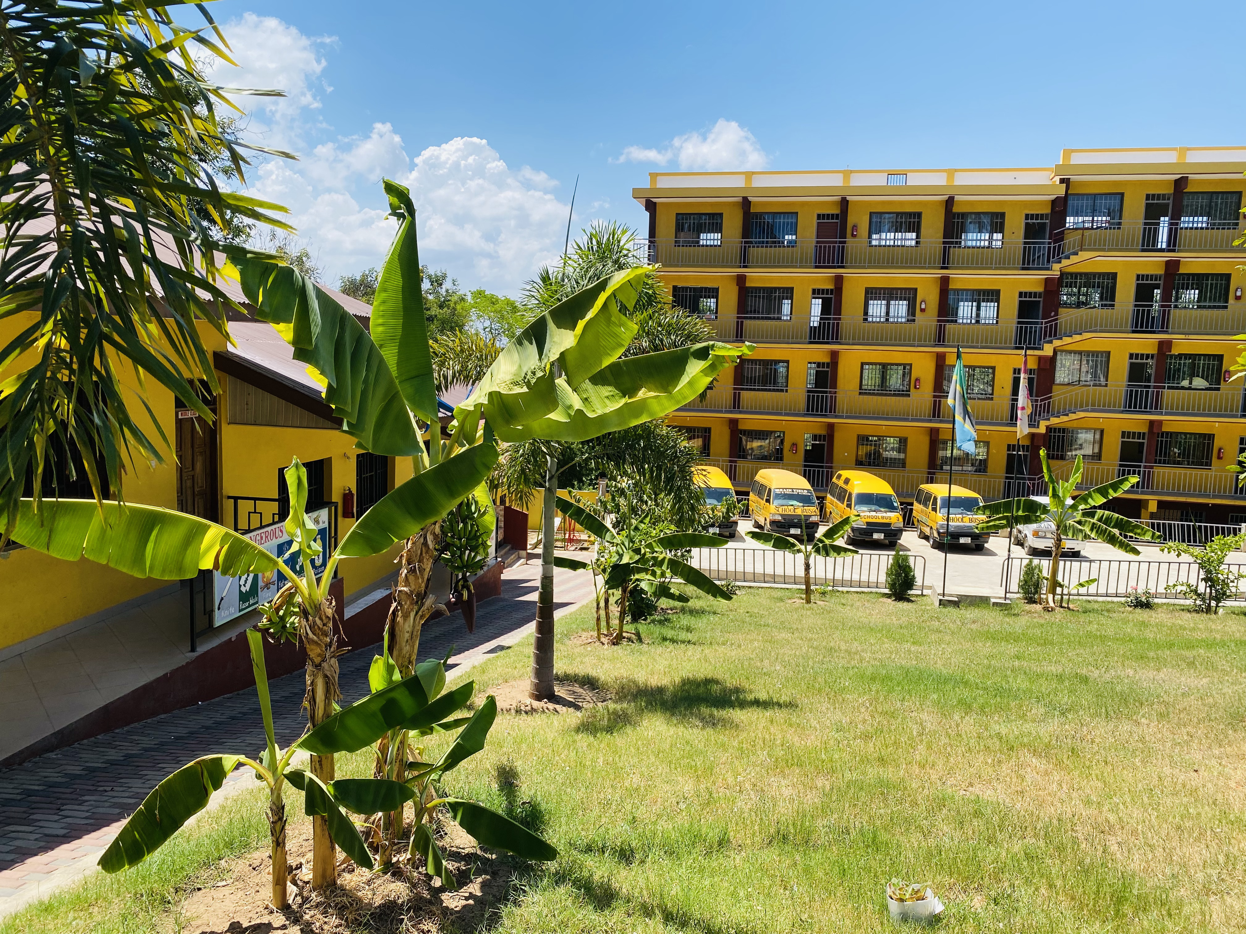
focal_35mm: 26
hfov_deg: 67.3
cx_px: 623
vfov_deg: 53.1
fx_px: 936
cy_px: 467
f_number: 1.8
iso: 32
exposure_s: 1/2463
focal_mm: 4.25
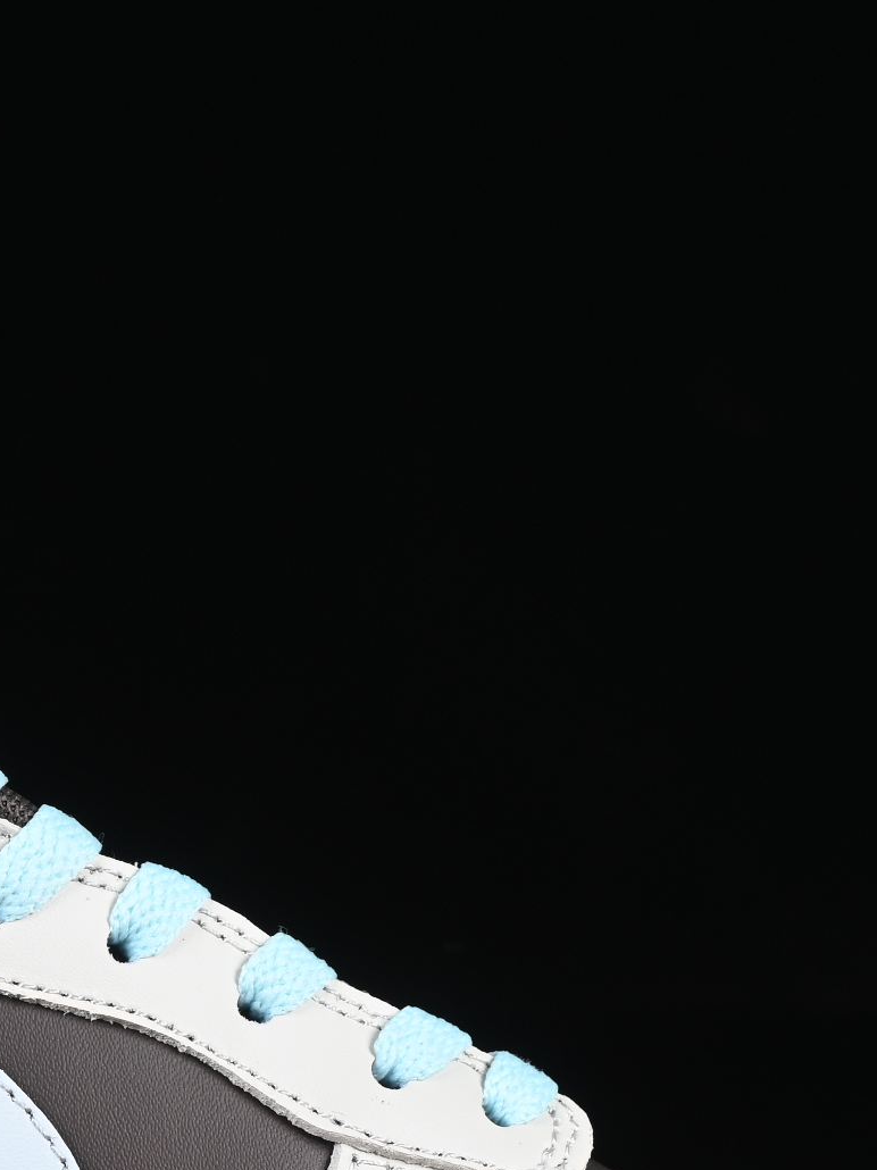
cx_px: -32
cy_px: 1029
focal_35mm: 195
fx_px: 6590
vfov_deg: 10.1
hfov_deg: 7.6
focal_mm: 50
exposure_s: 1/80
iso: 160
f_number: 7.1
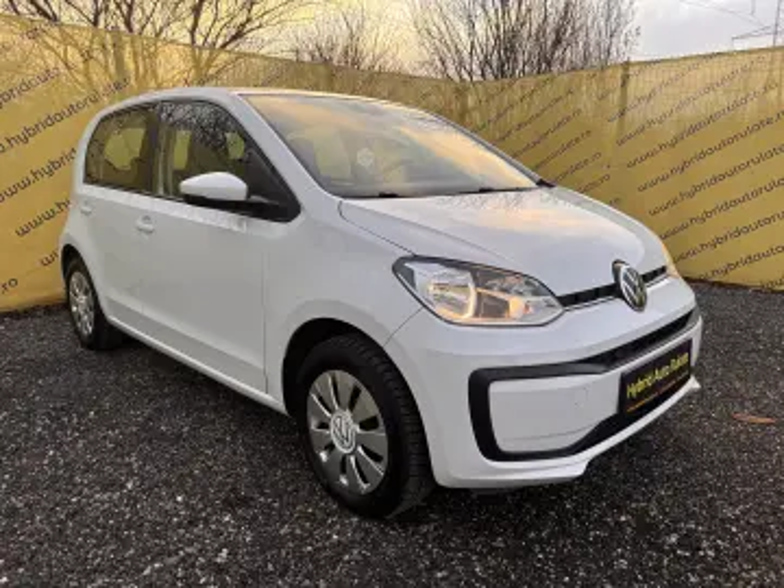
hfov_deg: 67.3
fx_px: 589
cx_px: 392
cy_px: 294
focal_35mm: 26
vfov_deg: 53.1
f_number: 1.6
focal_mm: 5.96
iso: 50
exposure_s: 1/419
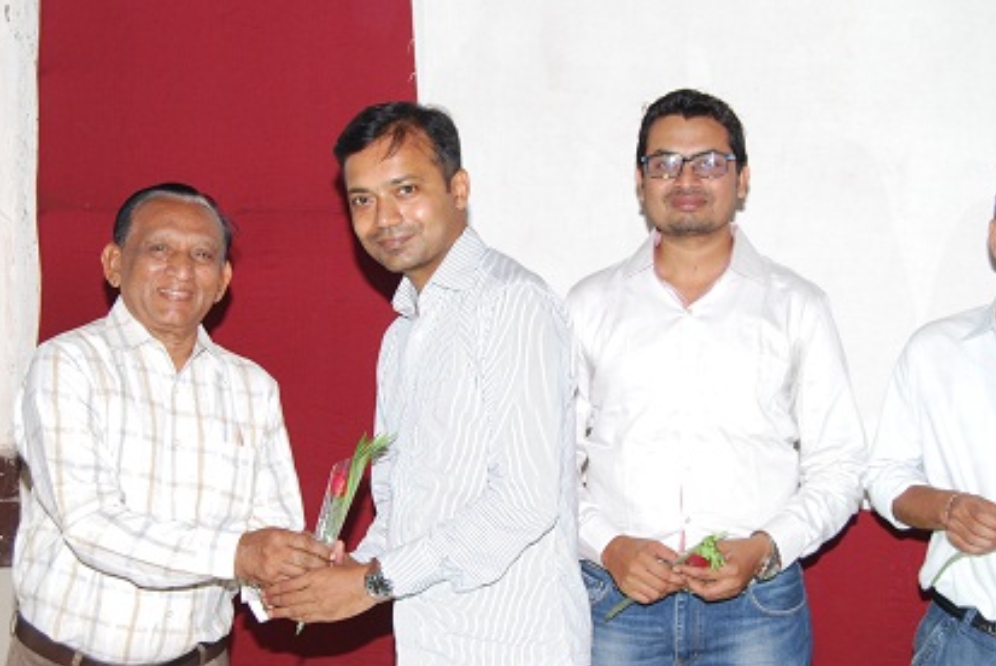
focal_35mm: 69
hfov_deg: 29.2
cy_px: 355
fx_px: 1910
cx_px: 429
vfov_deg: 19.8
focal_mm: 38
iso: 400
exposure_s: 1/100
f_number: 6.3
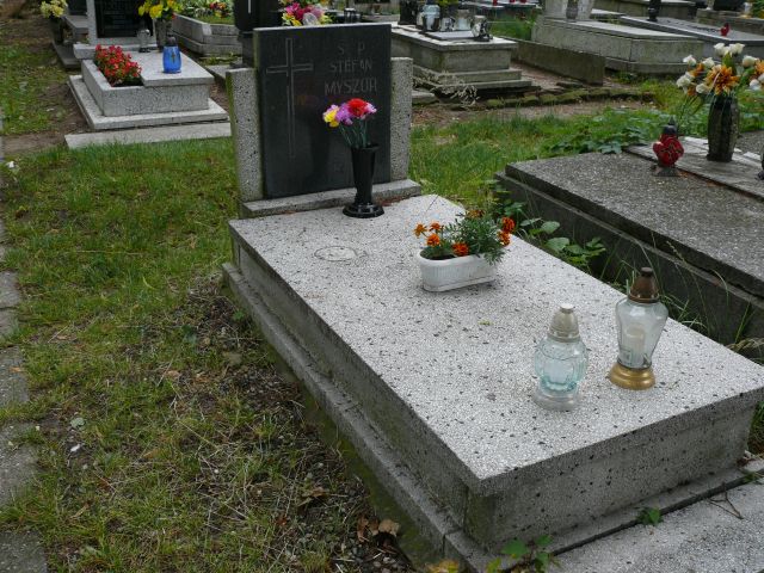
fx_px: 772
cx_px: 382
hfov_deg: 52.6
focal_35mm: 35
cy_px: 286
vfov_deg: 40.7
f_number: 3.6
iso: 100
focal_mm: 7.4
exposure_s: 1/100
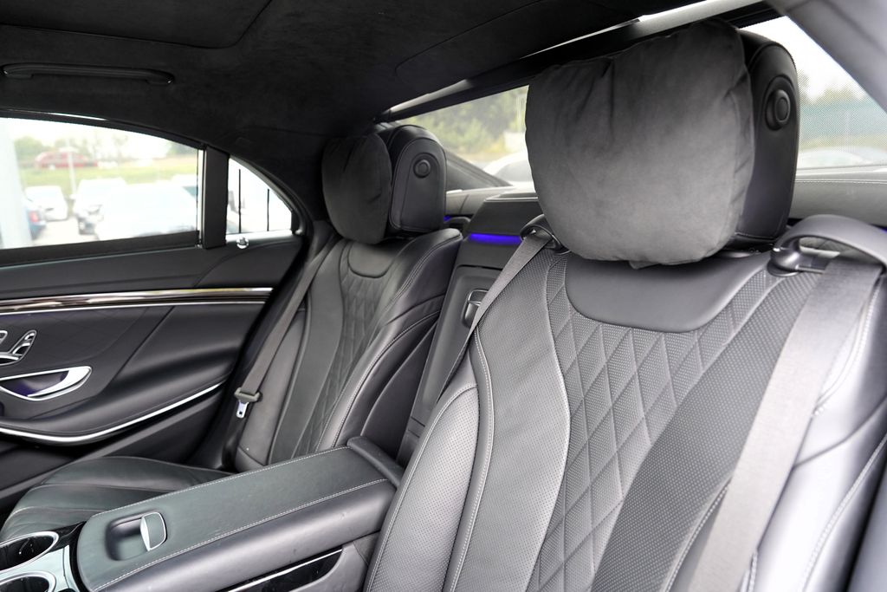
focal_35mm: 24
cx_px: 444
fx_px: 591
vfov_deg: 53.1
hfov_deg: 73.7
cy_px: 296
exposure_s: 1/160
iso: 1600
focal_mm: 24
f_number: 4
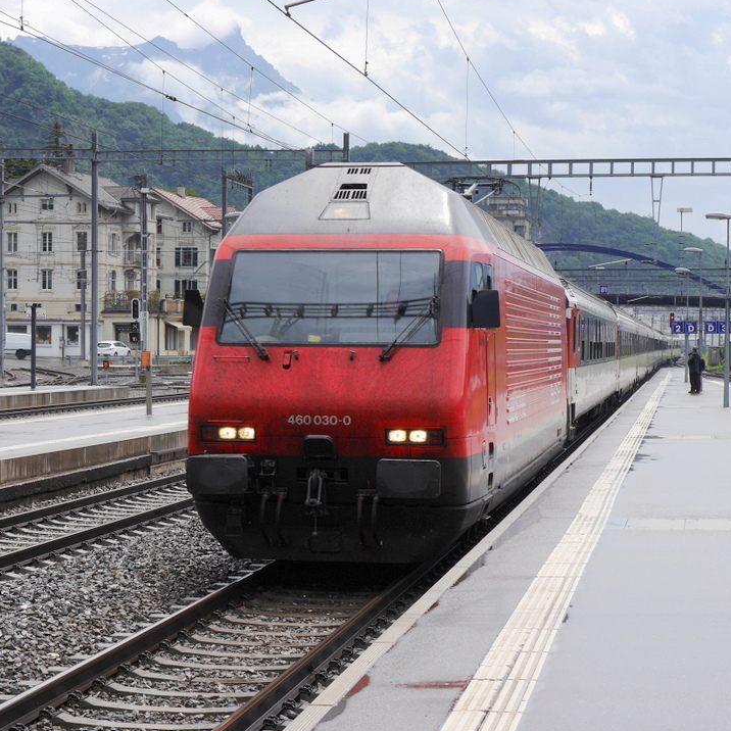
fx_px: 2007
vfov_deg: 20.6
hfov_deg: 20.6
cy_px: 372
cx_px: 346
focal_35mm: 84
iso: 160
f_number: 9
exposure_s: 1/320
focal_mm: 34
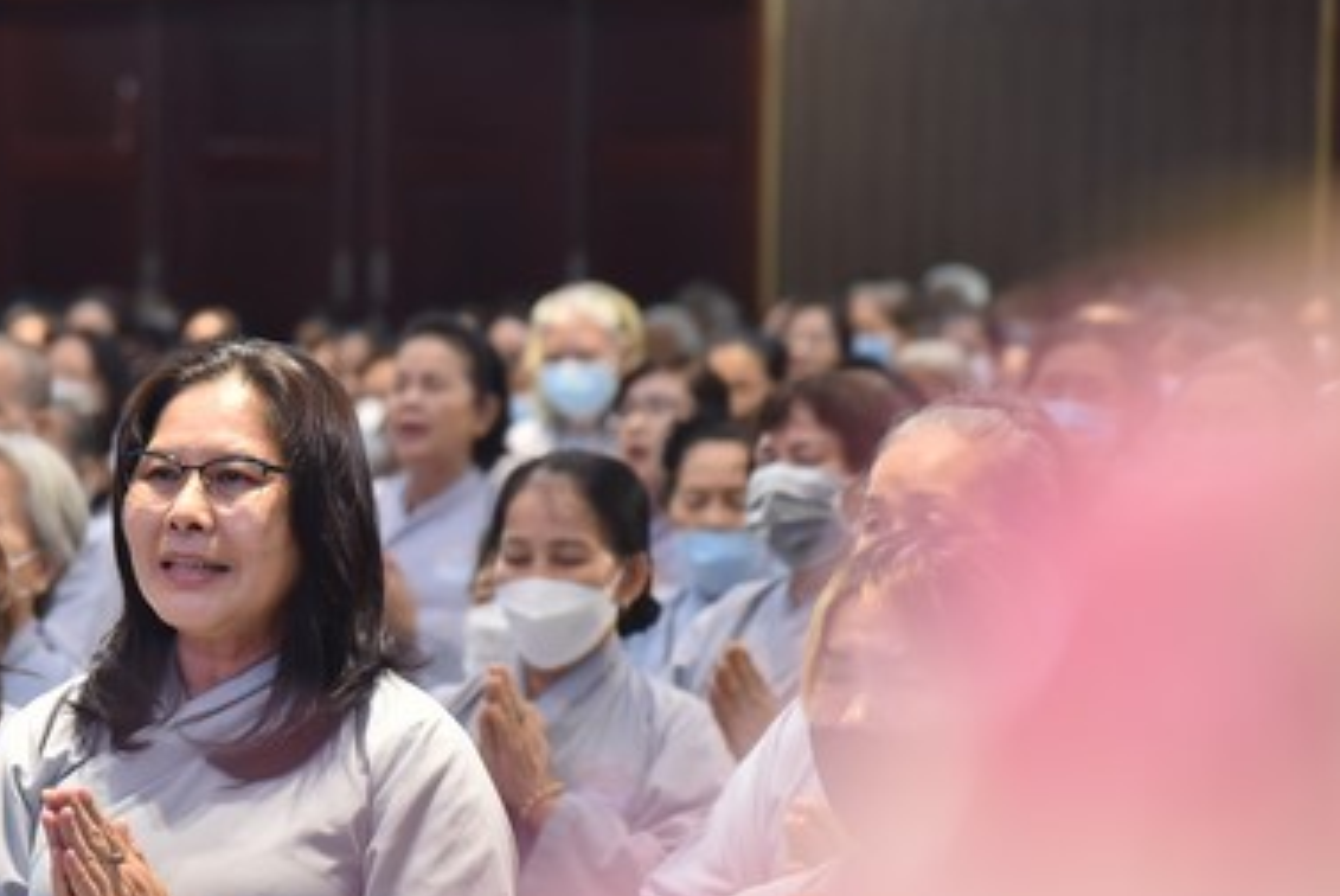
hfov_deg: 9.9
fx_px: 7711
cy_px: 583
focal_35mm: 207
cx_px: 195
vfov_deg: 6.6
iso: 2000
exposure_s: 1/160
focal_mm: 120
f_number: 4.5
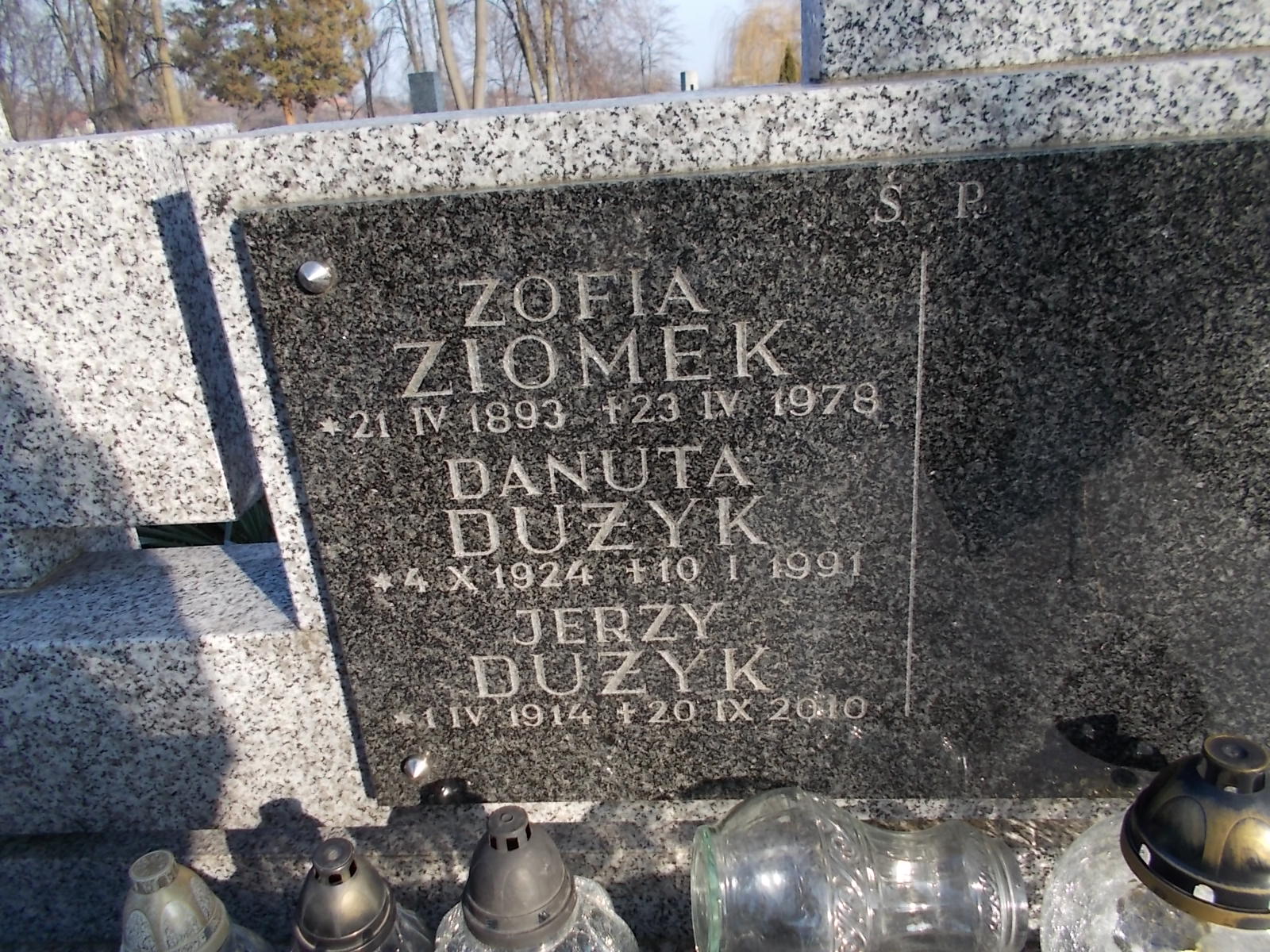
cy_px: 476
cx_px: 635
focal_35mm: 26
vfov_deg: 53.1
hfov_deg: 67.3
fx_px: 954
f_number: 3.2
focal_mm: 4.6
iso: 80
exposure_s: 1/320
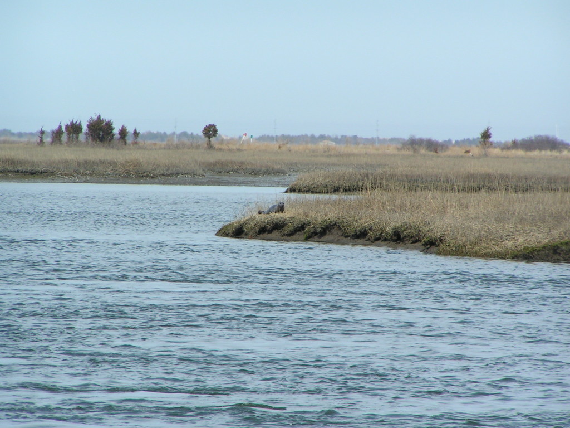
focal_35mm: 380
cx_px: 285
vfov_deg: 3.9
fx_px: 6257
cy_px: 214
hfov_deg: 5.2
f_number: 5
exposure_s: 1/500
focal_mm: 58
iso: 50
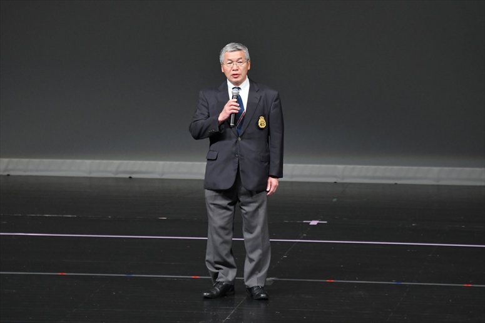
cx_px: 242
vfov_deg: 4.4
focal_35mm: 315
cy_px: 162
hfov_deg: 6.5
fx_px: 4242
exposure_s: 1/400
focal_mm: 210
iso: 4000
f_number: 5.6
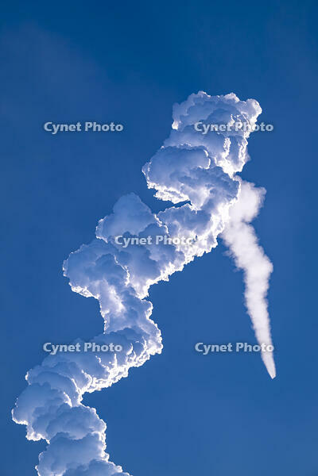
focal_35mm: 240
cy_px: 238
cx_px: 159
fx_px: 3180
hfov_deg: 5.7
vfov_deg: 8.6
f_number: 10
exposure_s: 1/1600
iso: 80
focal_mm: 240
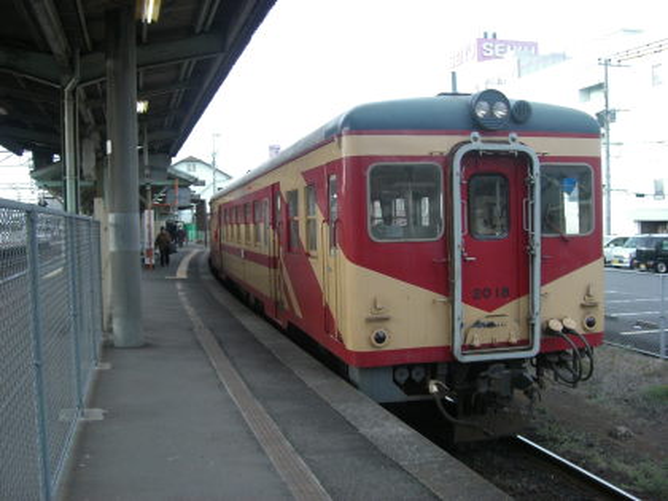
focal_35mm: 38
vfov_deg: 37.7
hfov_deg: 49.0
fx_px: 733
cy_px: 250
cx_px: 334
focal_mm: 6.2
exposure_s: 1/200
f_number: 2.7
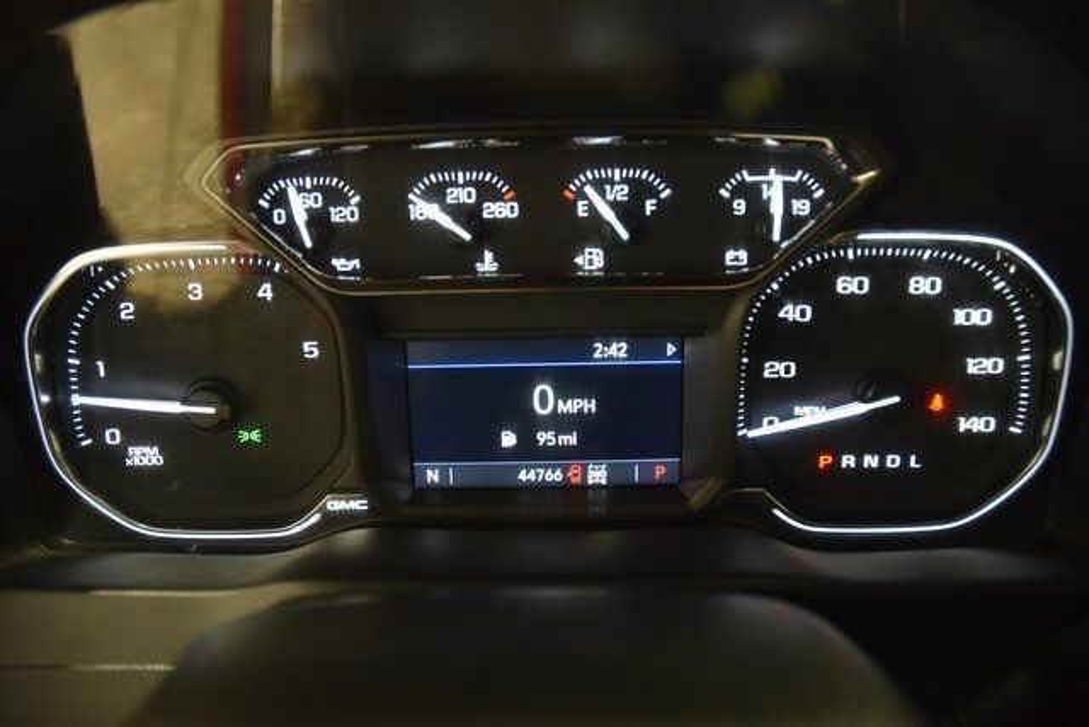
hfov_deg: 67.4
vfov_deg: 48.0
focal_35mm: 27
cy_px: 364
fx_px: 817
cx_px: 544
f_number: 3.5
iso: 3200
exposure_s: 1/40
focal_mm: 18
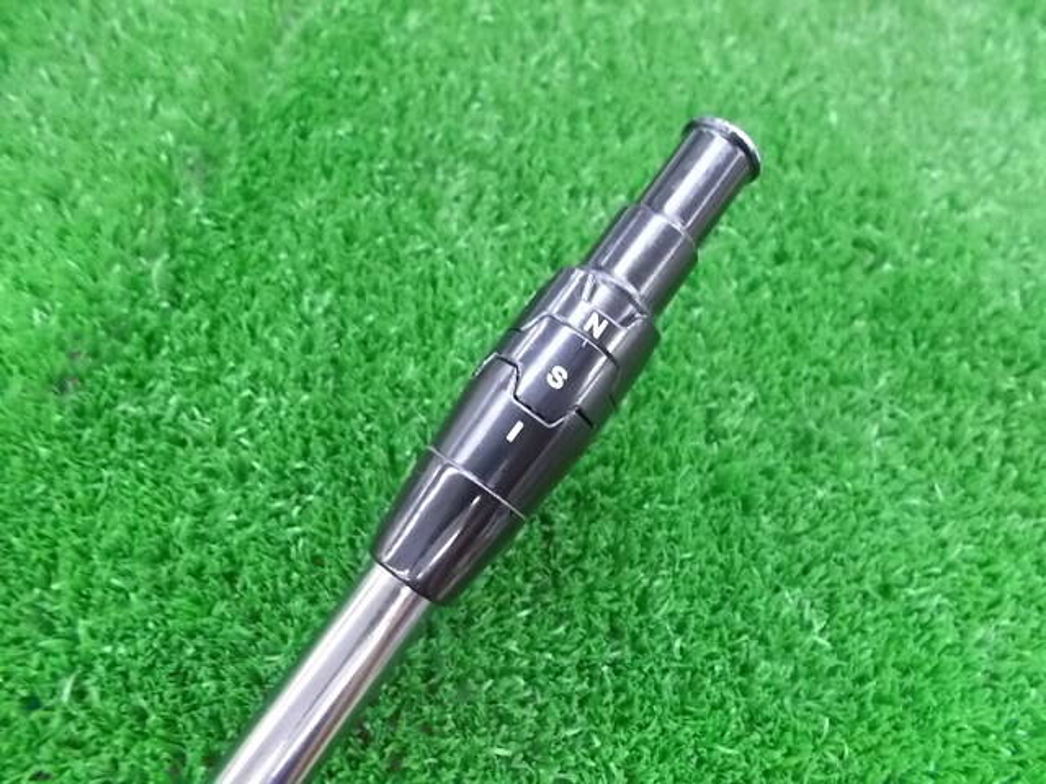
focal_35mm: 26
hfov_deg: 67.3
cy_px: 392
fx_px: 786
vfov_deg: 53.1
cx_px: 523
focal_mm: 4.6
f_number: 3.2
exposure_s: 1/30
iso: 800
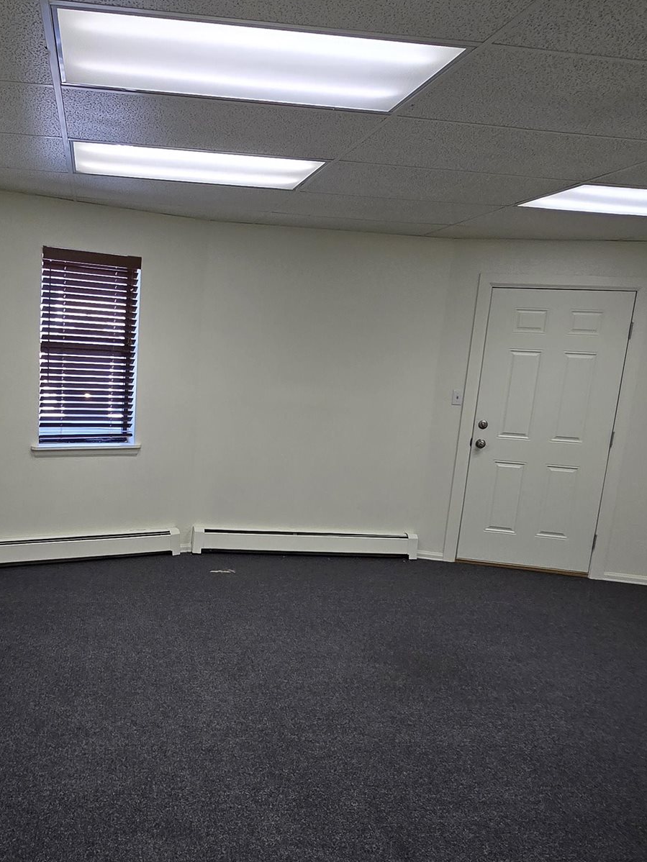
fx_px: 623
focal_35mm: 25
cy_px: 477
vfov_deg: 69.2
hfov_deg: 52.6
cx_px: 166
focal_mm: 2.2
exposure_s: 1/120
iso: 100
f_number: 2.2
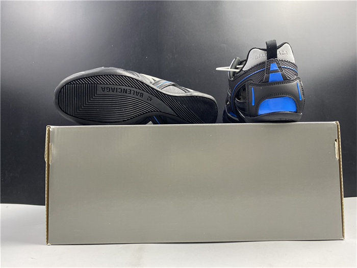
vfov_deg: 53.1
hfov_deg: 67.3
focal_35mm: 26
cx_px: 178
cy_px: 134
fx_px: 268
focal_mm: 4.25
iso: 125
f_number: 1.8
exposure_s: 1/65
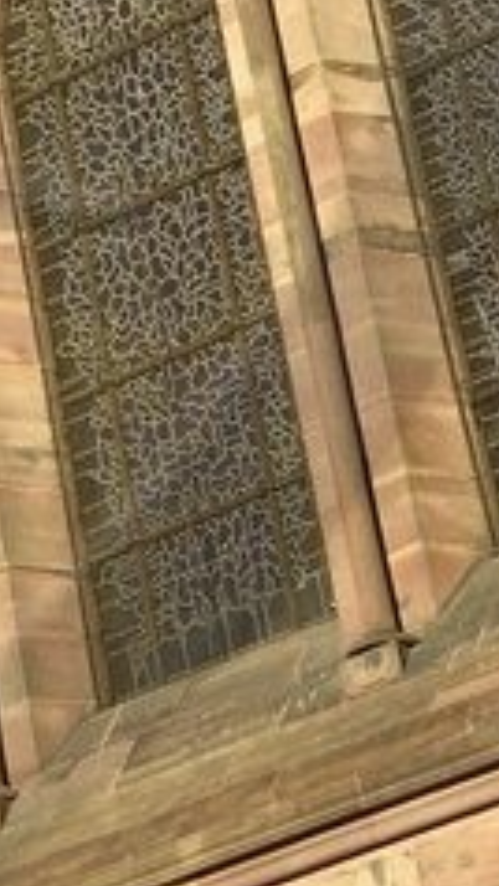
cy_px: -374
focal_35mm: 211
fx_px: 4960
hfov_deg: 5.5
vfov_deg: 9.9
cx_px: -931
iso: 200
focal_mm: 30
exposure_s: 1/200
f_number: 13
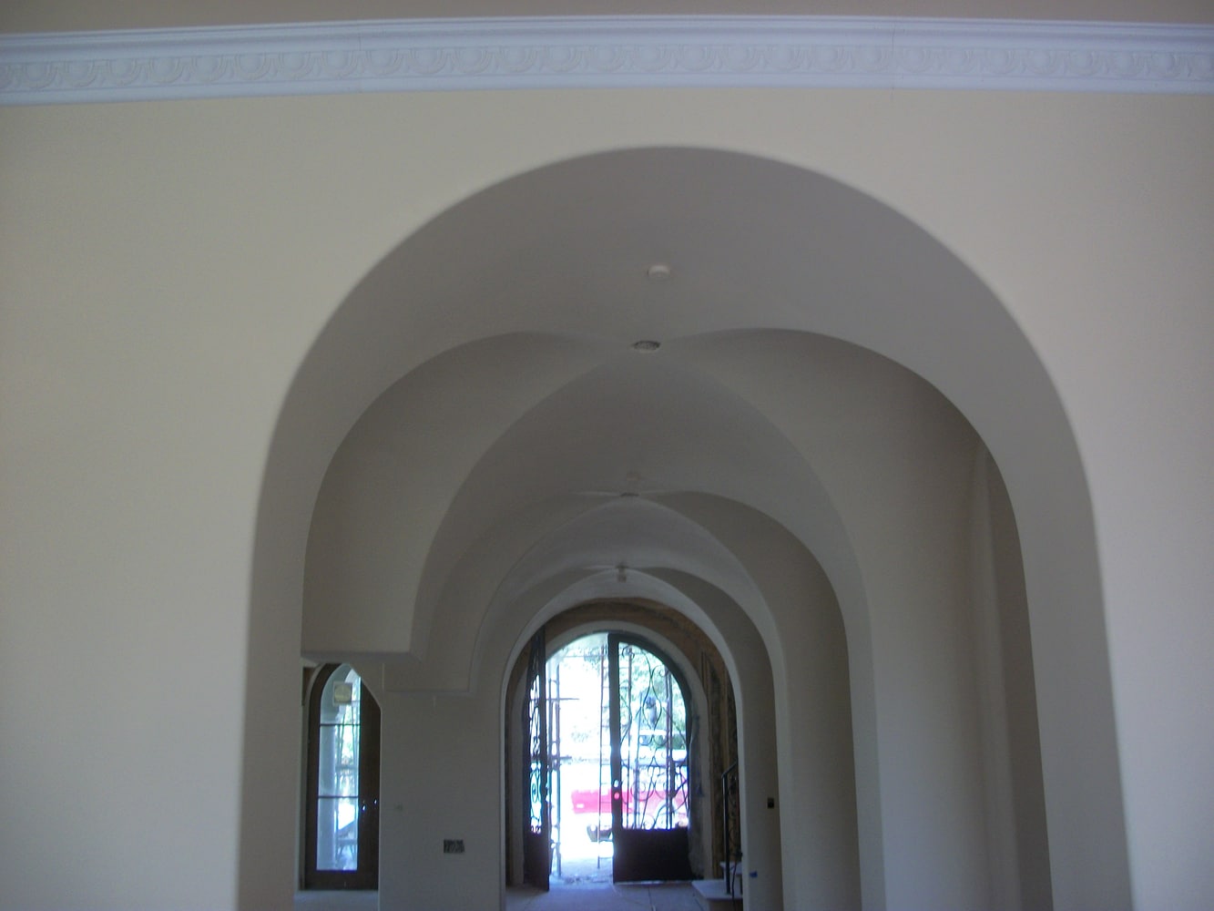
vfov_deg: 40.7
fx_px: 1228
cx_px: 607
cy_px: 456
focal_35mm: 35
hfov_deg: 52.6
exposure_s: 1/50
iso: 80
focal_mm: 6.3
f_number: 3.1
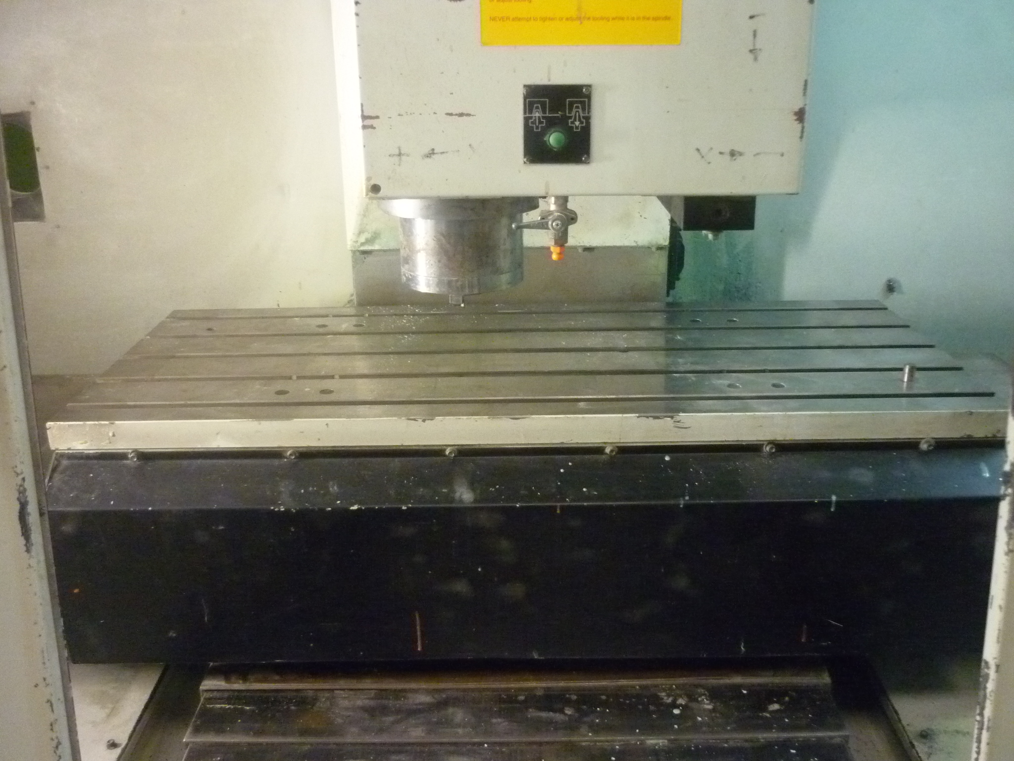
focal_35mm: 33
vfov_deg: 42.9
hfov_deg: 55.4
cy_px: 380
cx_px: 507
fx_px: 967
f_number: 2.8
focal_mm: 5.5
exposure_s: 1/25
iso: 800
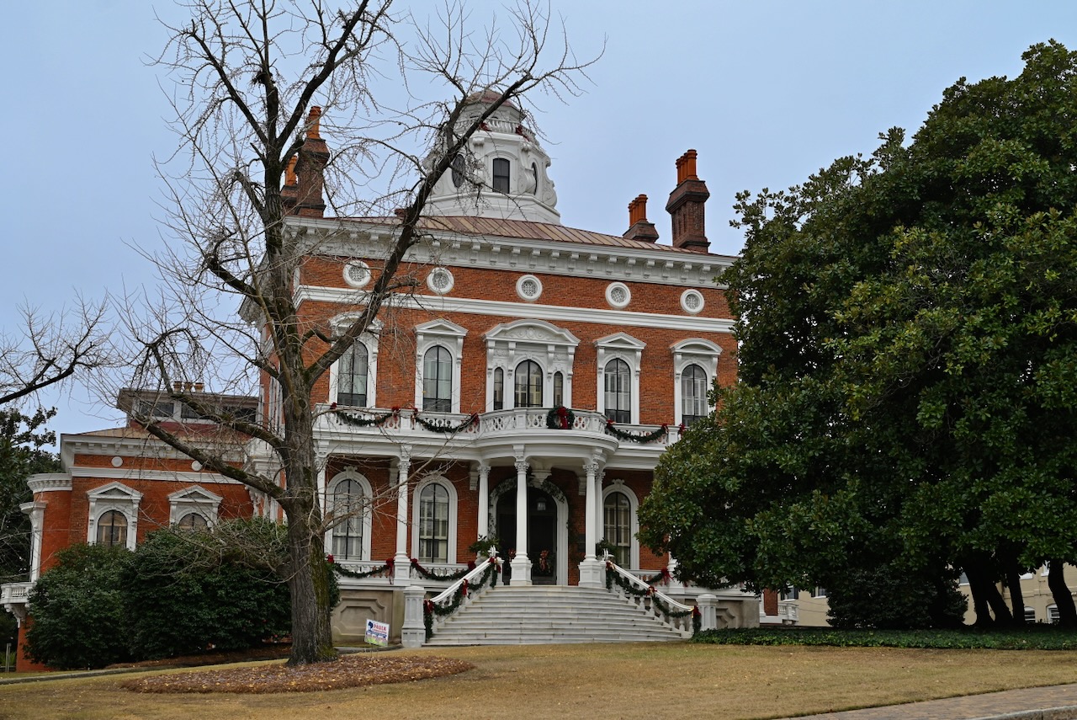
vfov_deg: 27.0
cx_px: 538
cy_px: 360
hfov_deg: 39.6
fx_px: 1497
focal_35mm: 50
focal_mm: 50
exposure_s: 1/250
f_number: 5.6
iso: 140
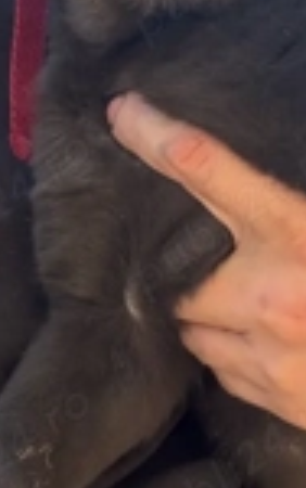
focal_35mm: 85
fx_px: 1132
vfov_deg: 24.3
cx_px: 303
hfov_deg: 15.1
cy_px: 254
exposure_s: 1/232
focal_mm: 2.69
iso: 40
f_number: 1.9
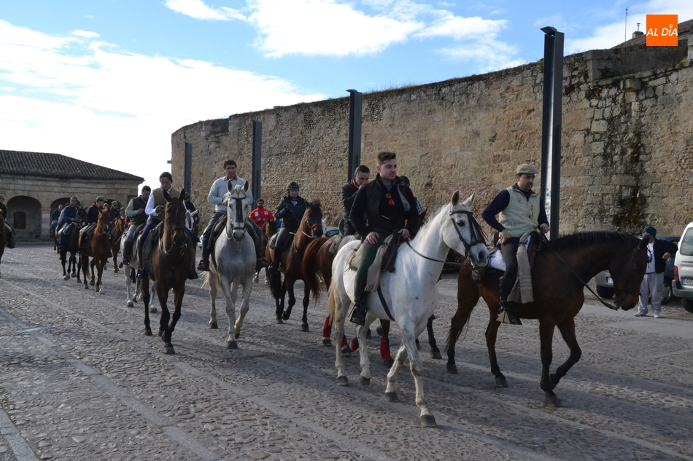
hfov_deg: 53.1
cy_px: 230
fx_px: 693
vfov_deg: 36.9
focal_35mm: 36
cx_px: 346
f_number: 16
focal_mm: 24
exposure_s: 1/1000
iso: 3200
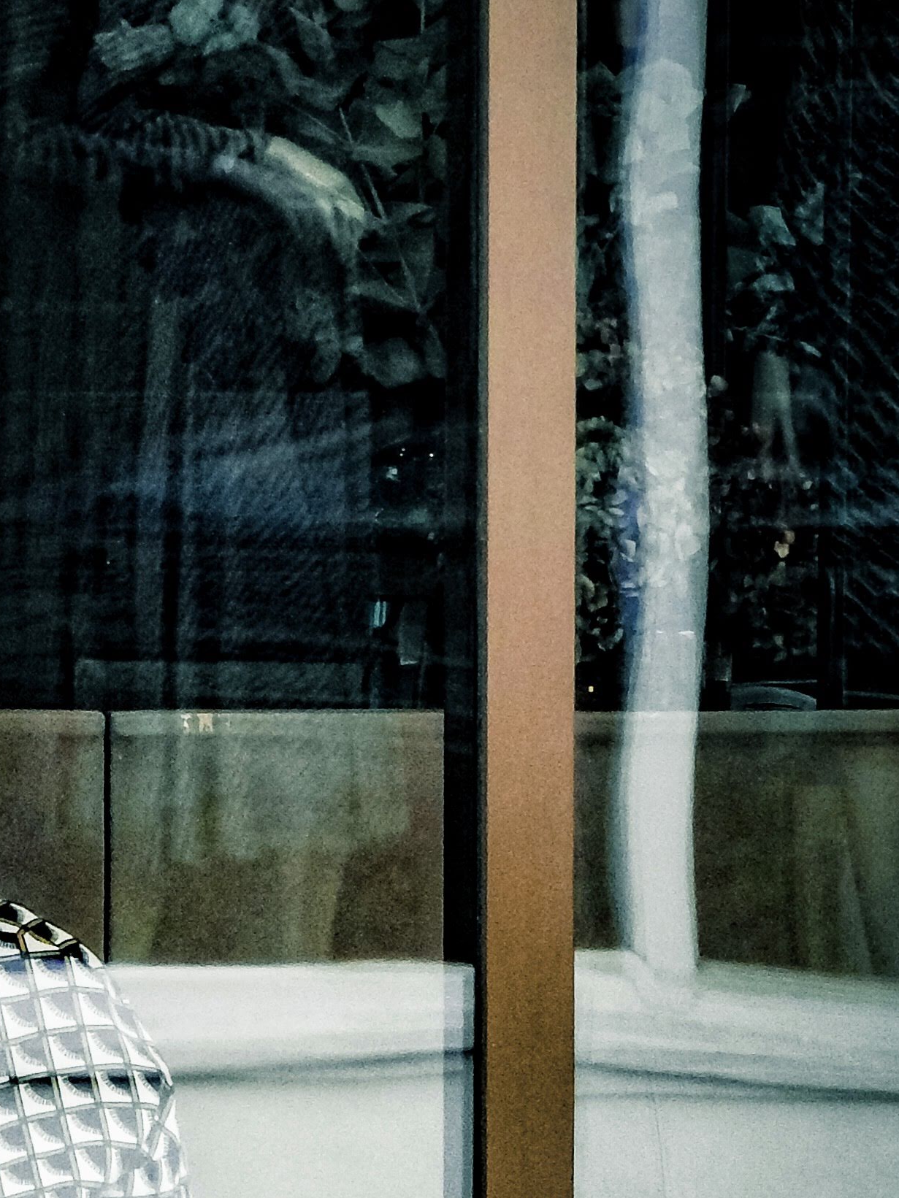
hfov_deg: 2.0
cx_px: -321
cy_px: 1015
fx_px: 26244
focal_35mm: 758
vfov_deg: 2.6
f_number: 5.5
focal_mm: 48.4
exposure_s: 1/125
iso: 400
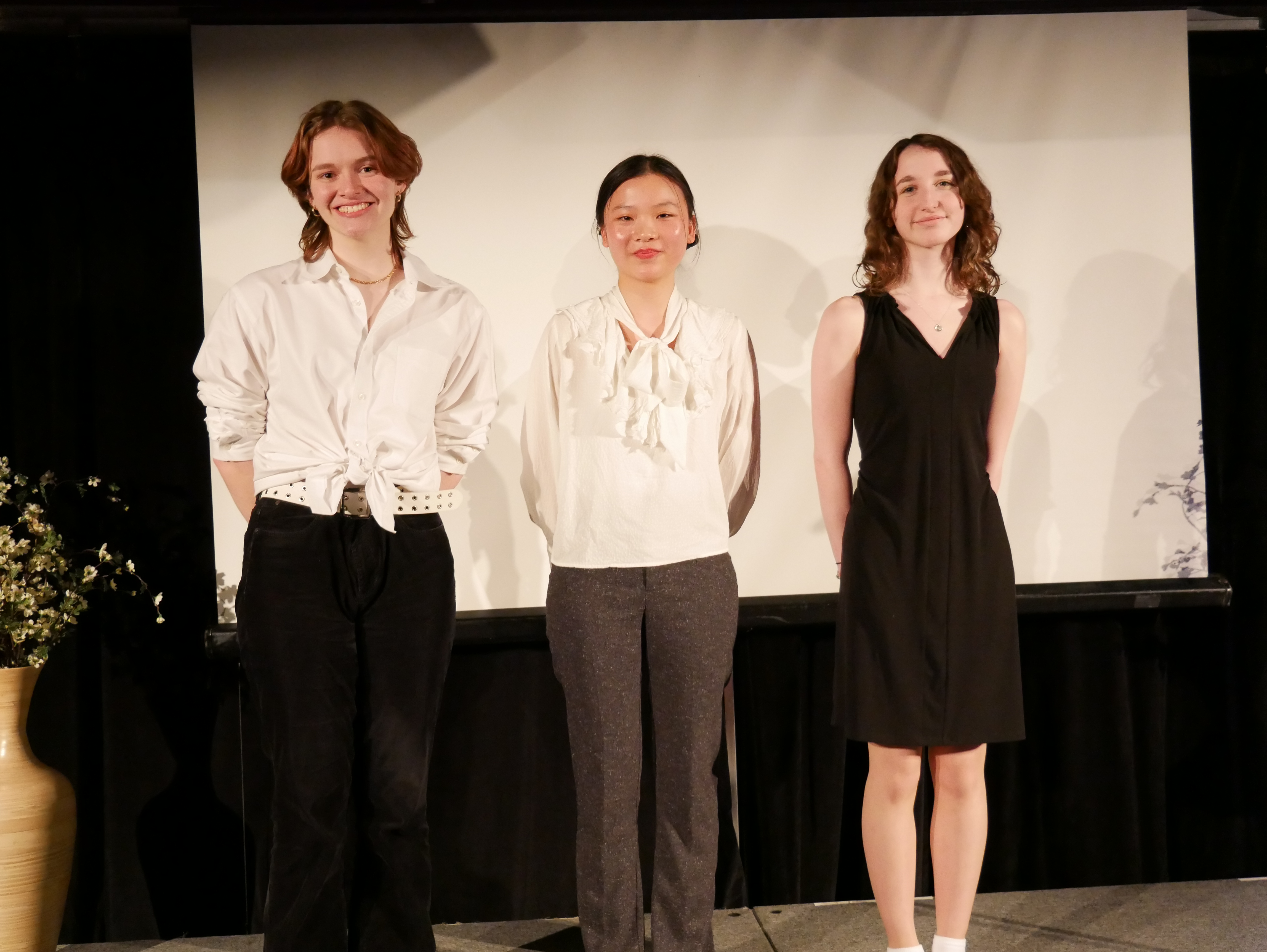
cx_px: 634
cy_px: 476
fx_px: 1318
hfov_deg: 51.3
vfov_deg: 39.7
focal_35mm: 36
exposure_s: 1/125
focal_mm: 18
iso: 2500
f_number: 3.9
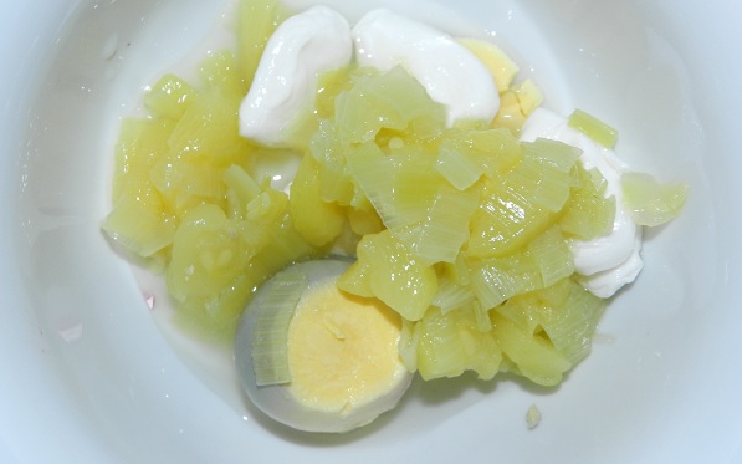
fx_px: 991
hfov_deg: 41.1
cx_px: 372
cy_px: 229
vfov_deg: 26.3
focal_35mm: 49
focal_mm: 8.1
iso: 200
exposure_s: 1/30
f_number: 4.2
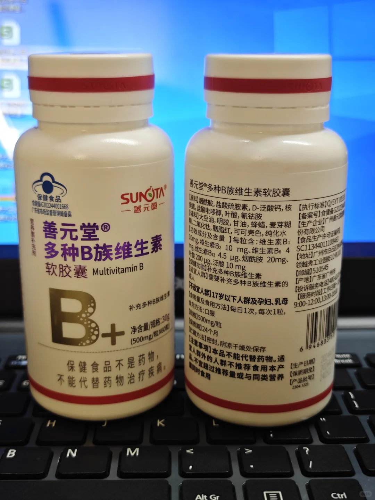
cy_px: 250
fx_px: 664
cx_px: 188
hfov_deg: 31.5
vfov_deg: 41.2
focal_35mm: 46
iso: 400
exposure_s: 1/40.4
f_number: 1.9
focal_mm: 8.7
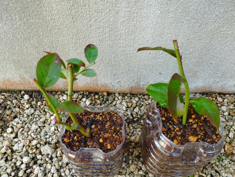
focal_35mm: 27
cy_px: 88
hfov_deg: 65.3
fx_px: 183
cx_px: 118
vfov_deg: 51.4
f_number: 1.79
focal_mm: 4.7
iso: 49
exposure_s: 1/167
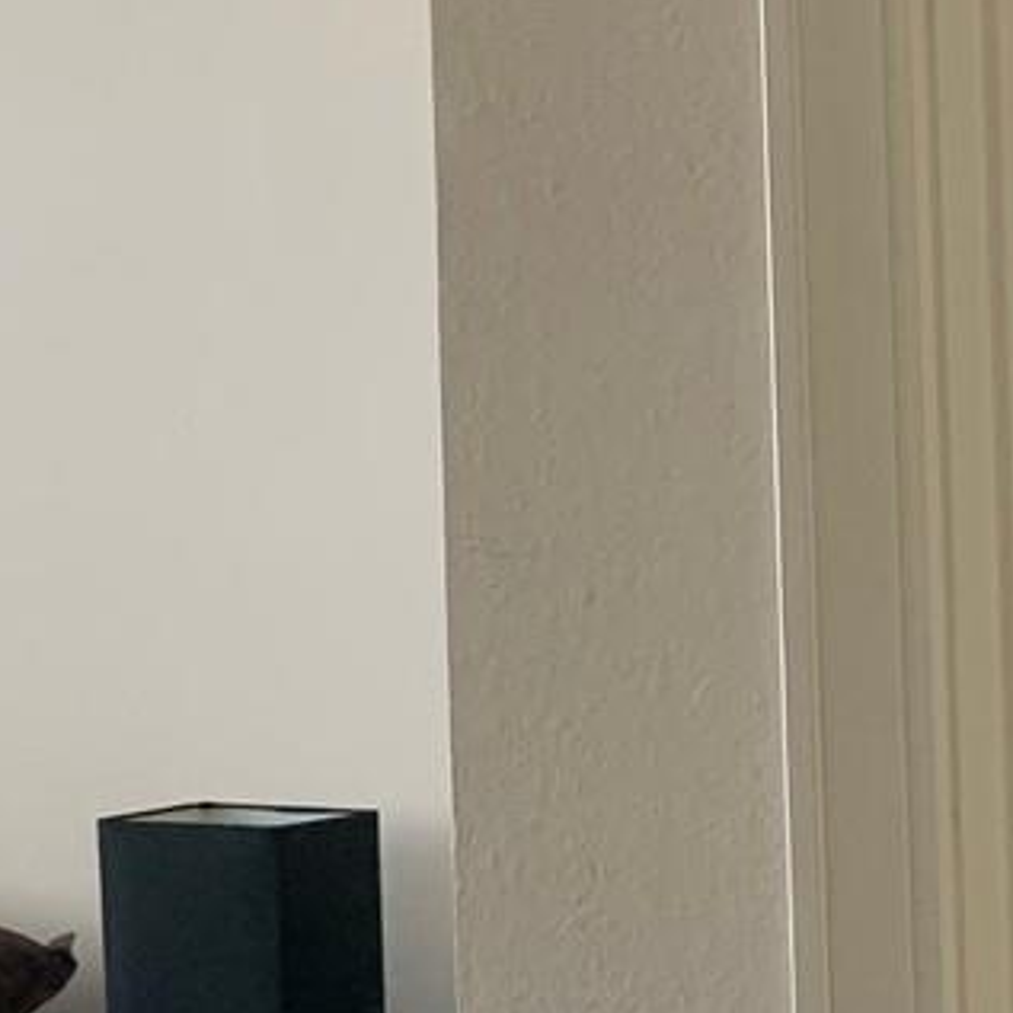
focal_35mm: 116
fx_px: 3841
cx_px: -646
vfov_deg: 15.0
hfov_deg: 13.8
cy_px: 562
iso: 100
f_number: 1.8
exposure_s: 1/99
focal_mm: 4.25
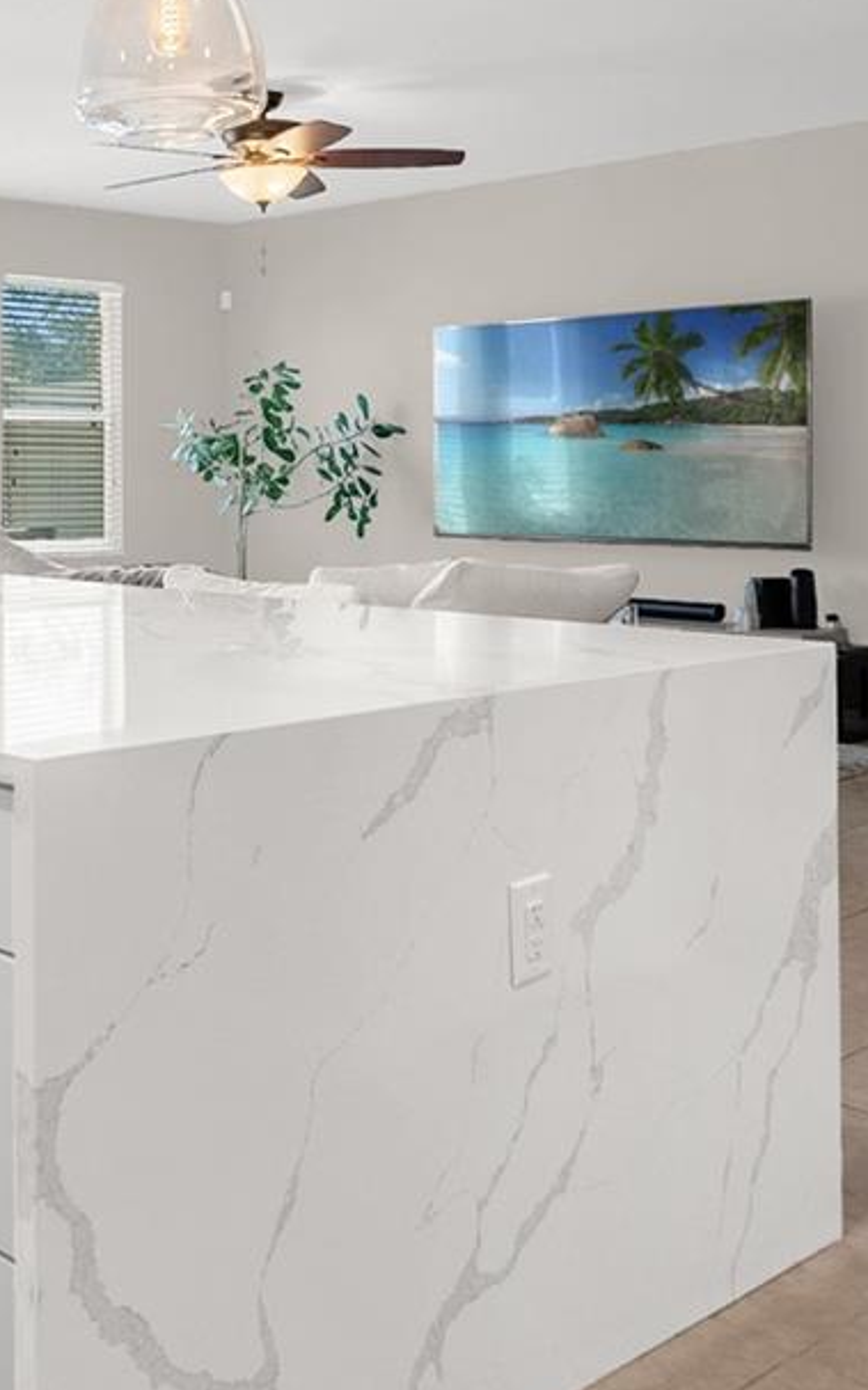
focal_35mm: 44
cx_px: -98
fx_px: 1680
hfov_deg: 26.6
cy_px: 474
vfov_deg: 44.4
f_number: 7.1
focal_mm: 16.5
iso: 1600
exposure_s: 1/2000
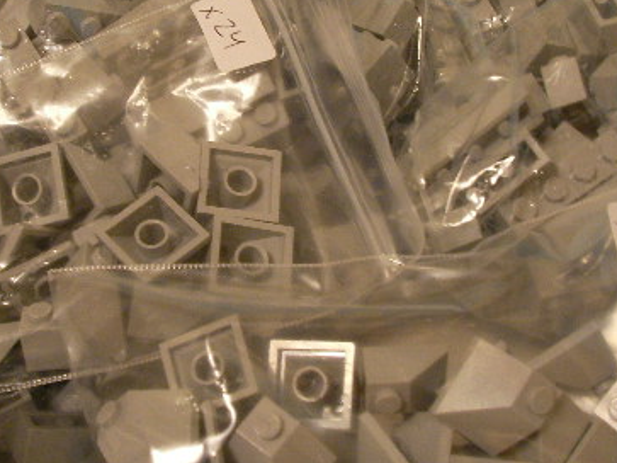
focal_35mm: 67
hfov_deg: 28.9
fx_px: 1194
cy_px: 196
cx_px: 229
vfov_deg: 21.9
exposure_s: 1/7
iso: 200
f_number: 3.5
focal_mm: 6.3
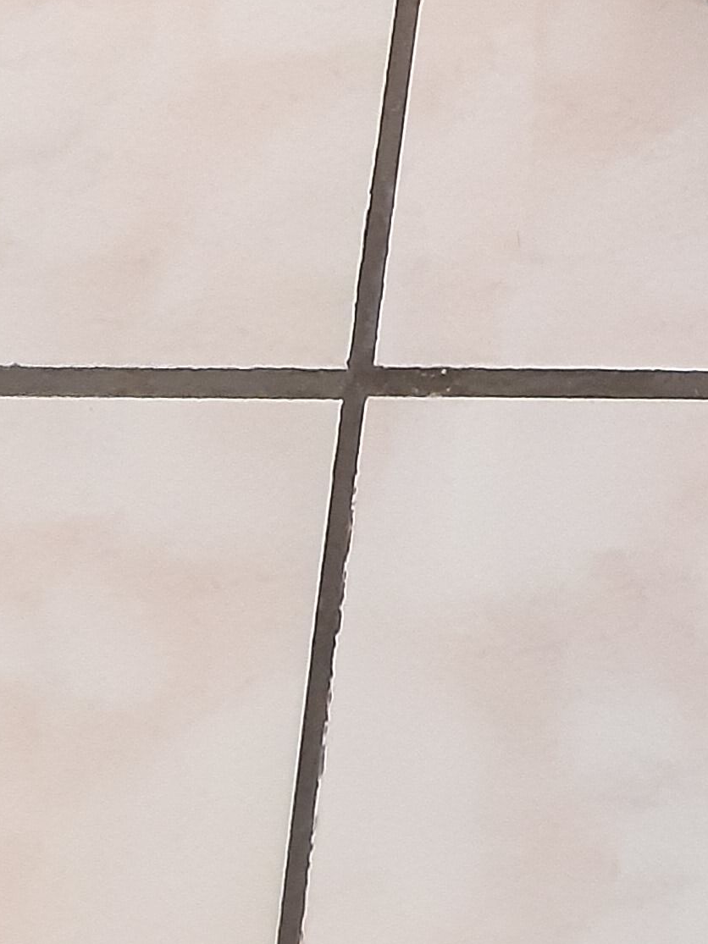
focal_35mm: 82
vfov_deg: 20.9
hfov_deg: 16.7
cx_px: 987
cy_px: -387
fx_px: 2237
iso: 320
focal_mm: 2.9
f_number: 1.9
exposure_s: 1/25
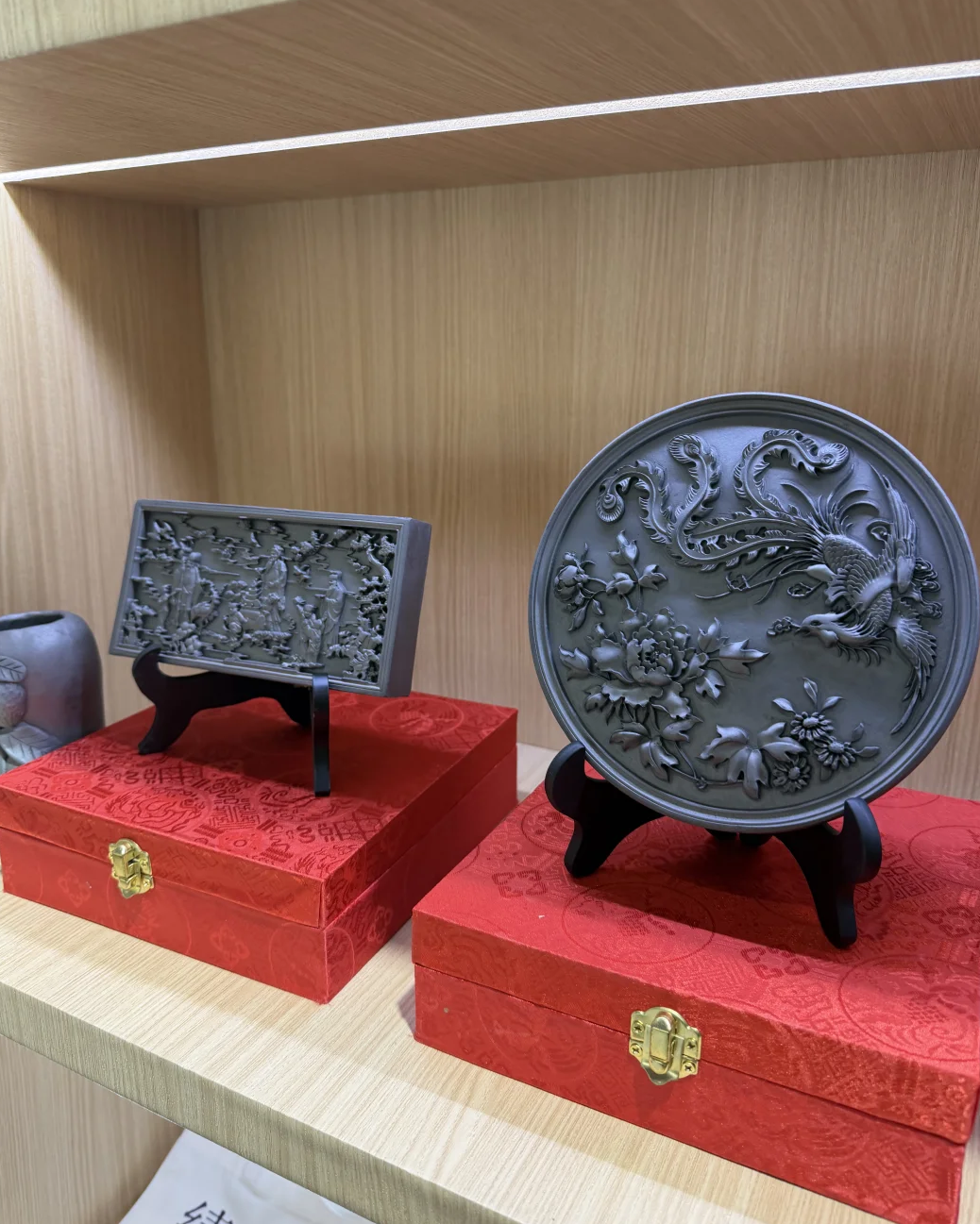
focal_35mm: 26
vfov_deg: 66.0
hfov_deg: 54.9
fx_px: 942
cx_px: 497
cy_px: 572
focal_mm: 6.76
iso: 160
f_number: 1.78
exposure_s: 1/121
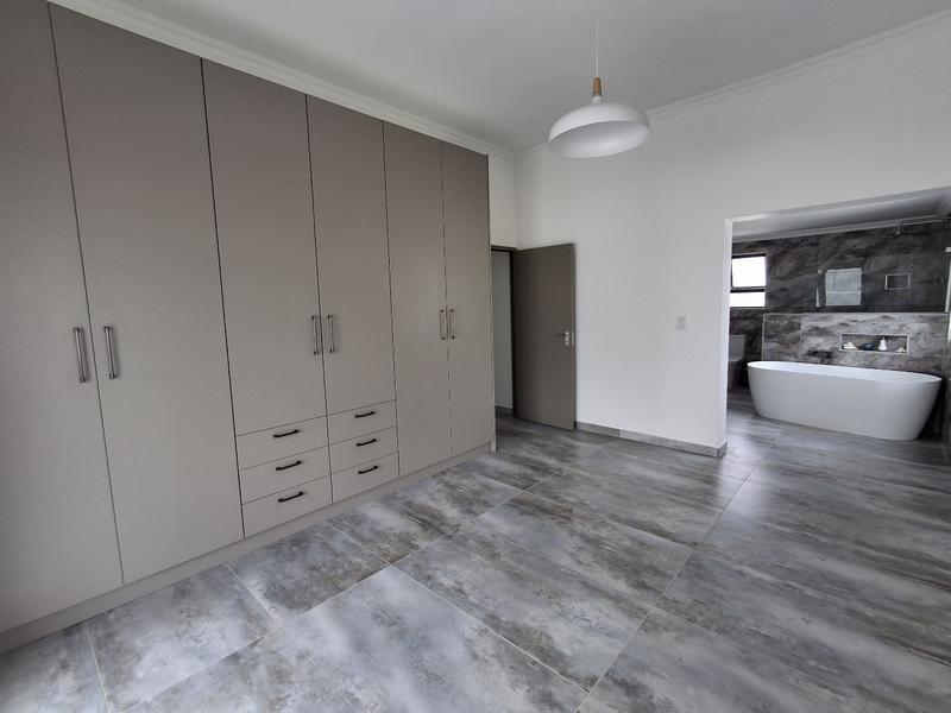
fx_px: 440
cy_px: 356
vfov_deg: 78.1
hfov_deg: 94.5
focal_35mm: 16
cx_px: 476
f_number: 2.2
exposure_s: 1/100
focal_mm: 1.64
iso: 40
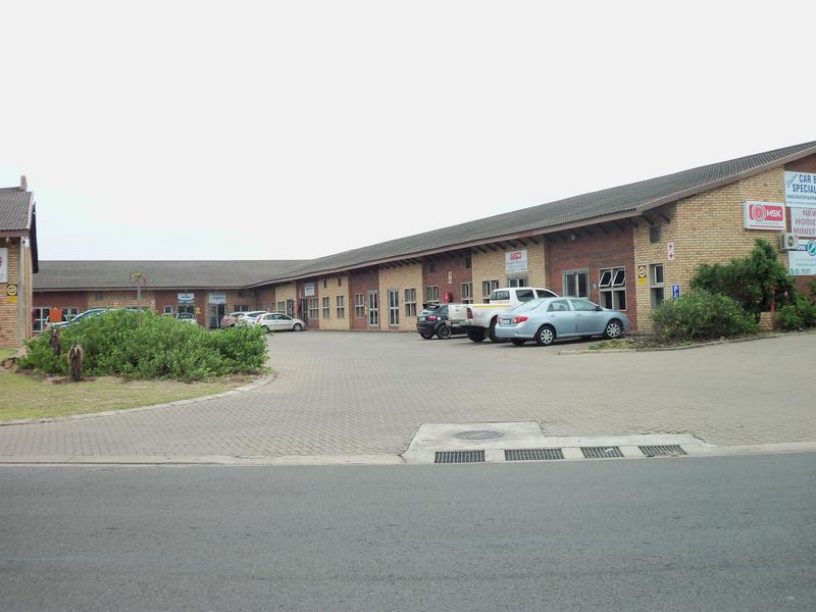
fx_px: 801
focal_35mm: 34
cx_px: 408
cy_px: 306
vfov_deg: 41.8
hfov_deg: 54.0
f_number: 2.9
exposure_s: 1/320
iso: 80
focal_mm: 5.7
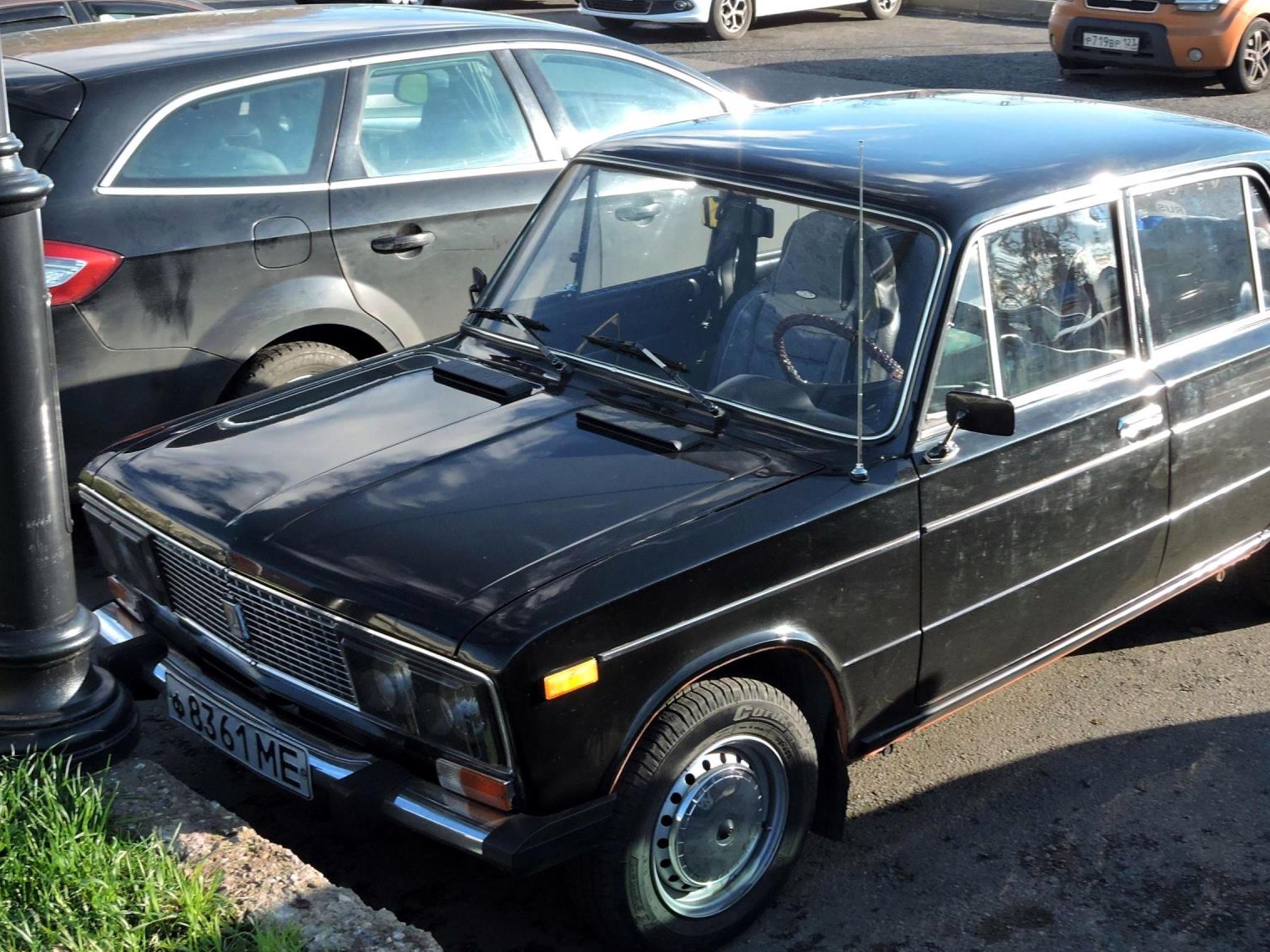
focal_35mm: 46
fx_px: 1687
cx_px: 724
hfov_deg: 41.2
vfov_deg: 31.4
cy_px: 371
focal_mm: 6.3
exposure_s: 1/200
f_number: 3.8
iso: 100
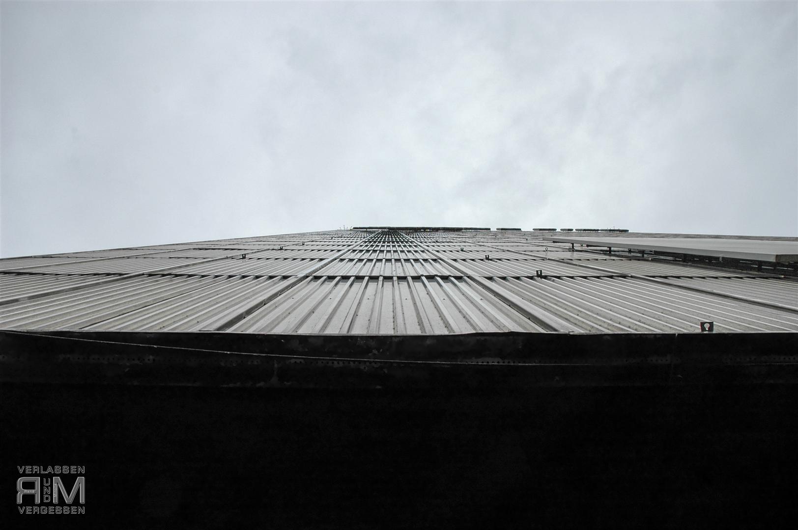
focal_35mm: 27
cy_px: 265
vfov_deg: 47.9
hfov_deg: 67.4
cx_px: 399
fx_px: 598
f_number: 9
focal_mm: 18
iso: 200
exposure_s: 1/320
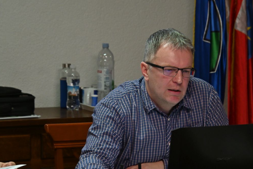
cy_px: 93
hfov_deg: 11.0
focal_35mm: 187
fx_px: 1314
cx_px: 165
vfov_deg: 7.3
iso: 1250
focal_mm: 86
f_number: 5
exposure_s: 1/100
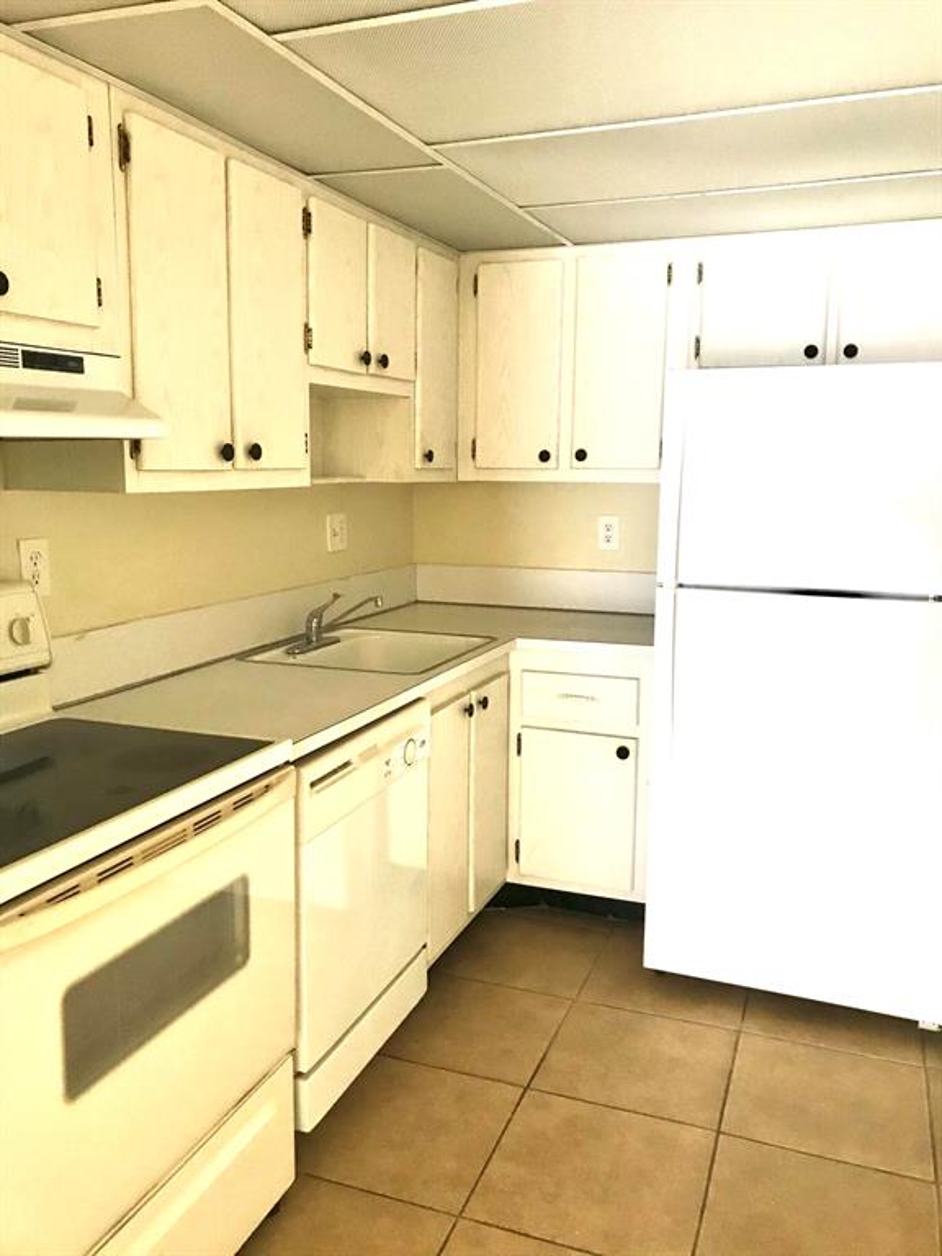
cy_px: 628
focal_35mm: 28
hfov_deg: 49.7
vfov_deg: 63.4
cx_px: 471
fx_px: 1016
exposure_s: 1/15
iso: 64
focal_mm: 3.99
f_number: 1.8
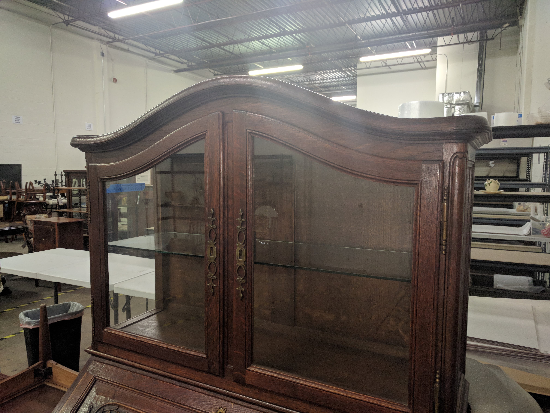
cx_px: 275
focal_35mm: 26
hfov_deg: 67.3
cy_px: 206
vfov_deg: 53.1
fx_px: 413
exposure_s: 1/45.6
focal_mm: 4.67
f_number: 2
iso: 651
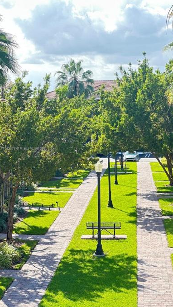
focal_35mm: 89
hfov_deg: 13.6
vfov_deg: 23.9
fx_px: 726
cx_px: 120
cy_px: 149
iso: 40
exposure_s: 1/159
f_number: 2.8
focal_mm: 9
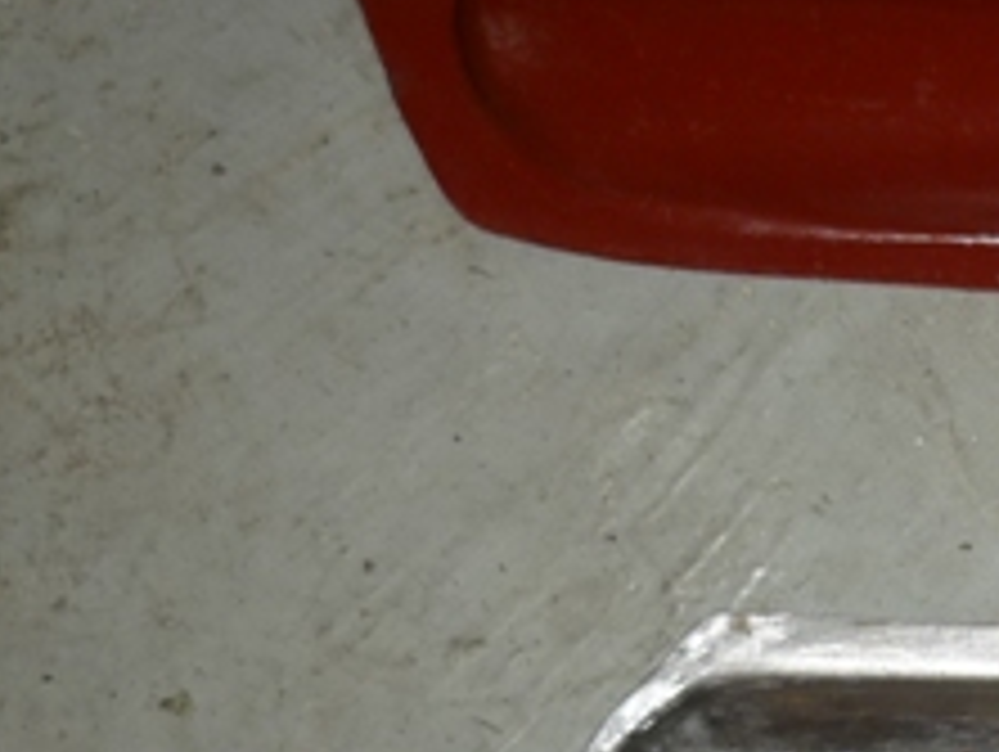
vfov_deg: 15.6
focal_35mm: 95
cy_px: 396
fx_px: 2745
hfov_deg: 19.9
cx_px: 1022
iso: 100
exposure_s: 1/30
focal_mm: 5.5
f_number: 2.8
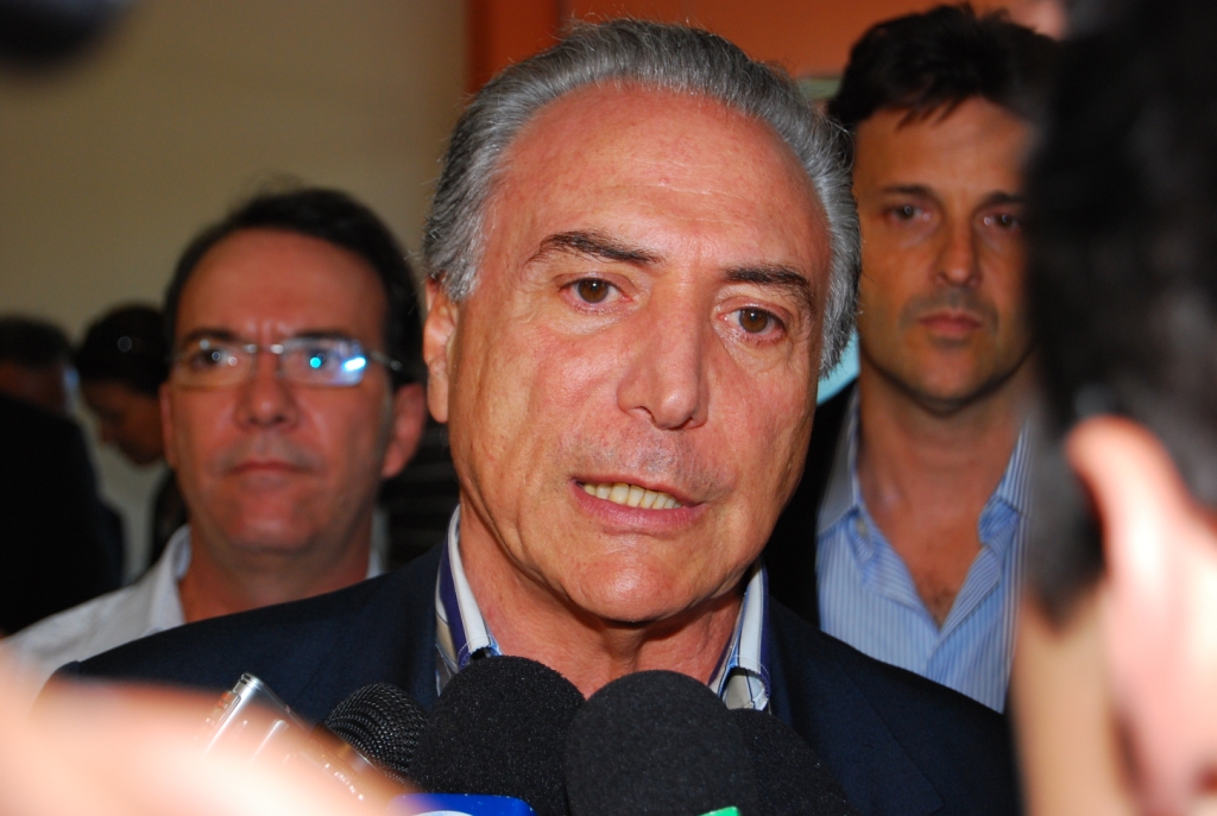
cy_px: 408
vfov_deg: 16.6
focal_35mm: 82
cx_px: 608
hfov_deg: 24.6
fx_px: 2794
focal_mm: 55
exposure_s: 1/80
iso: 400
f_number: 5.6
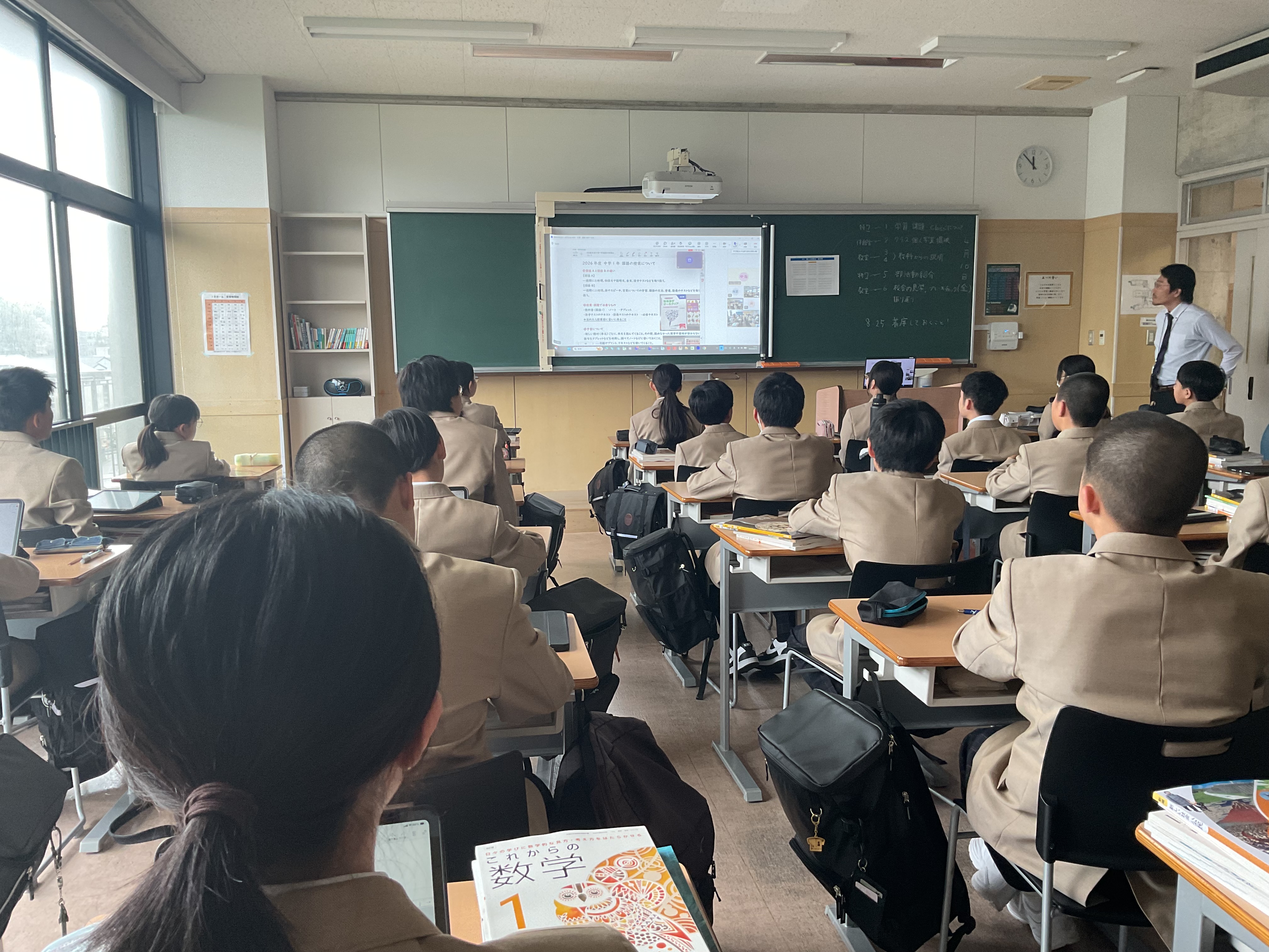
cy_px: 476
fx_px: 1063
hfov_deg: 61.7
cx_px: 634
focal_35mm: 29
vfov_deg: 48.2
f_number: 1.8
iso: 64
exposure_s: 1/60
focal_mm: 3
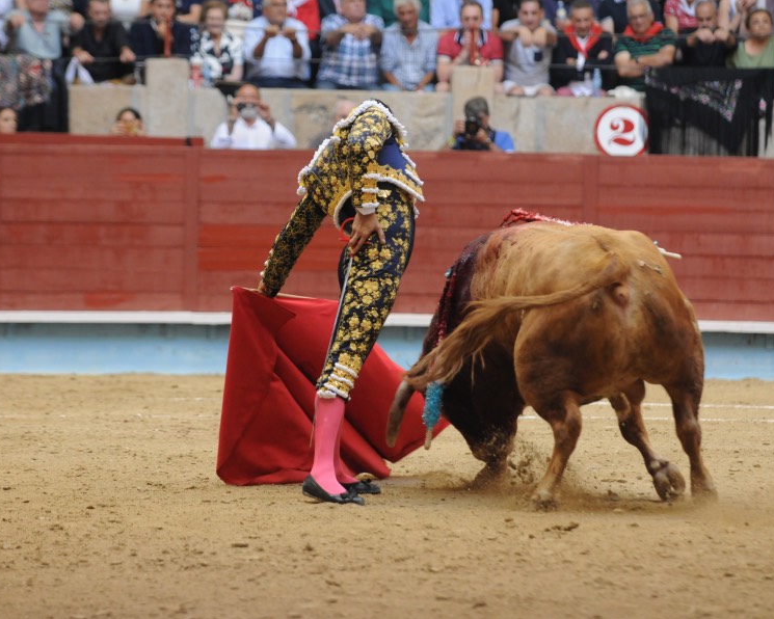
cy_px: 310
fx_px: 5452
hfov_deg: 8.1
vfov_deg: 6.5
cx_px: 355
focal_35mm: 238
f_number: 2.8
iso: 1250
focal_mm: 140
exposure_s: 1/320
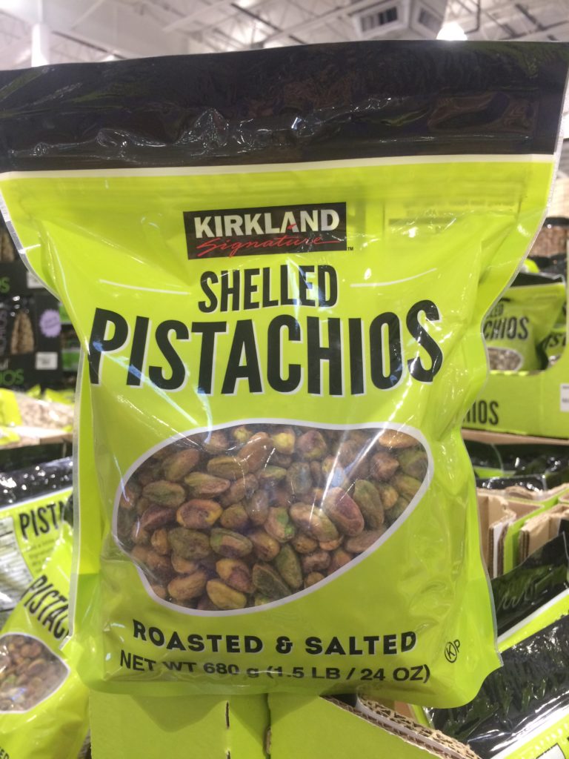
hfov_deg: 48.2
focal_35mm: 29
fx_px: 636
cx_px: 284
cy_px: 380
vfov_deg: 61.7
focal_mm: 4.15
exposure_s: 1/30
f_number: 2.2
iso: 100
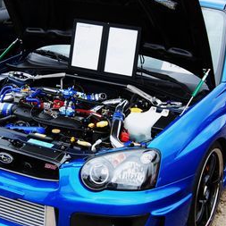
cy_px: 103
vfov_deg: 23.3
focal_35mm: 74
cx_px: 80
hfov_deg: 23.3
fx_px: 547
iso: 200
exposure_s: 1/80
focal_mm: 23
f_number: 7.1
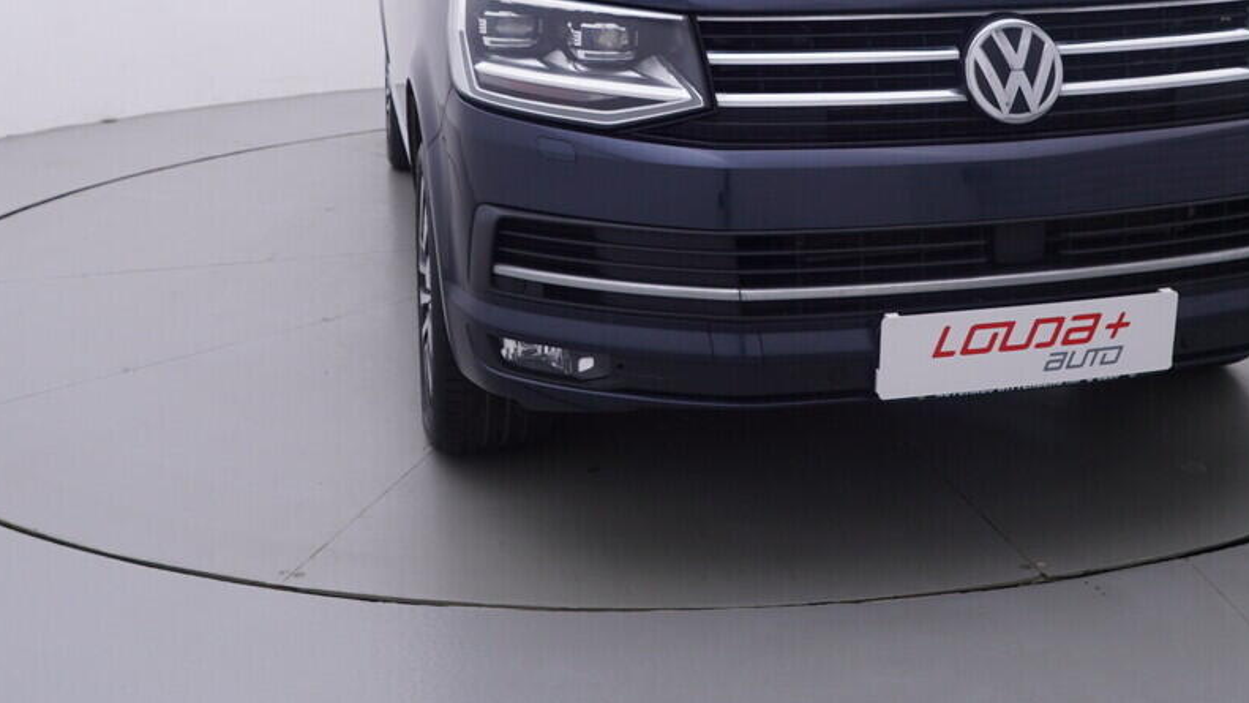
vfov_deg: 26.6
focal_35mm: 43
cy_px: 39
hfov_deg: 47.3
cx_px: 688
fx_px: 1423
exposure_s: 1/80
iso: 200
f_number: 5
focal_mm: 15
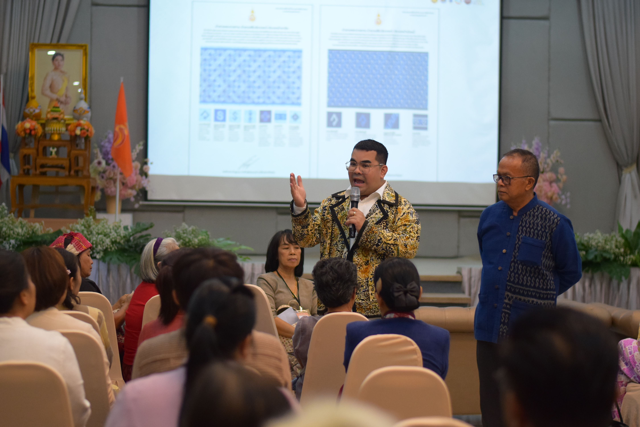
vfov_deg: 18.2
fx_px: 1334
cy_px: 214
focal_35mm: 75
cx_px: 320
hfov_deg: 27.0
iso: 1600
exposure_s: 1/500
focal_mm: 50
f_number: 2.2
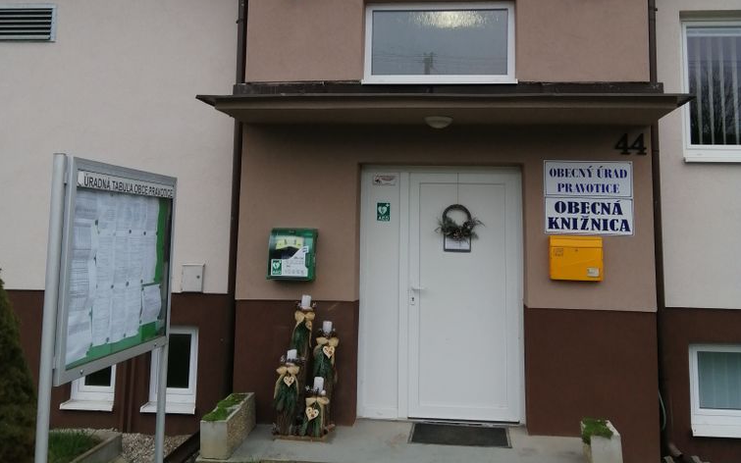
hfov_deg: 52.7
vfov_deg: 33.9
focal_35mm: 37
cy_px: 128
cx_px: 371
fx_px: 747
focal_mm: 3.6
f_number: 1.8
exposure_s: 1/330
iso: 50
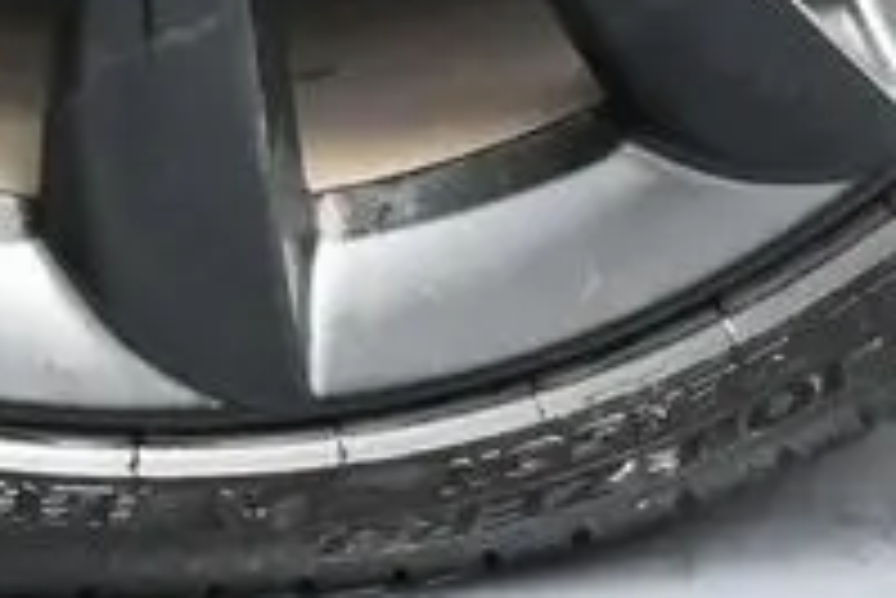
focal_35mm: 193
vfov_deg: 6.8
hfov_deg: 10.6
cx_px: 176
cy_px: -789
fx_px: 4796
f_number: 4.2
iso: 2200
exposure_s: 1/125
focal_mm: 25
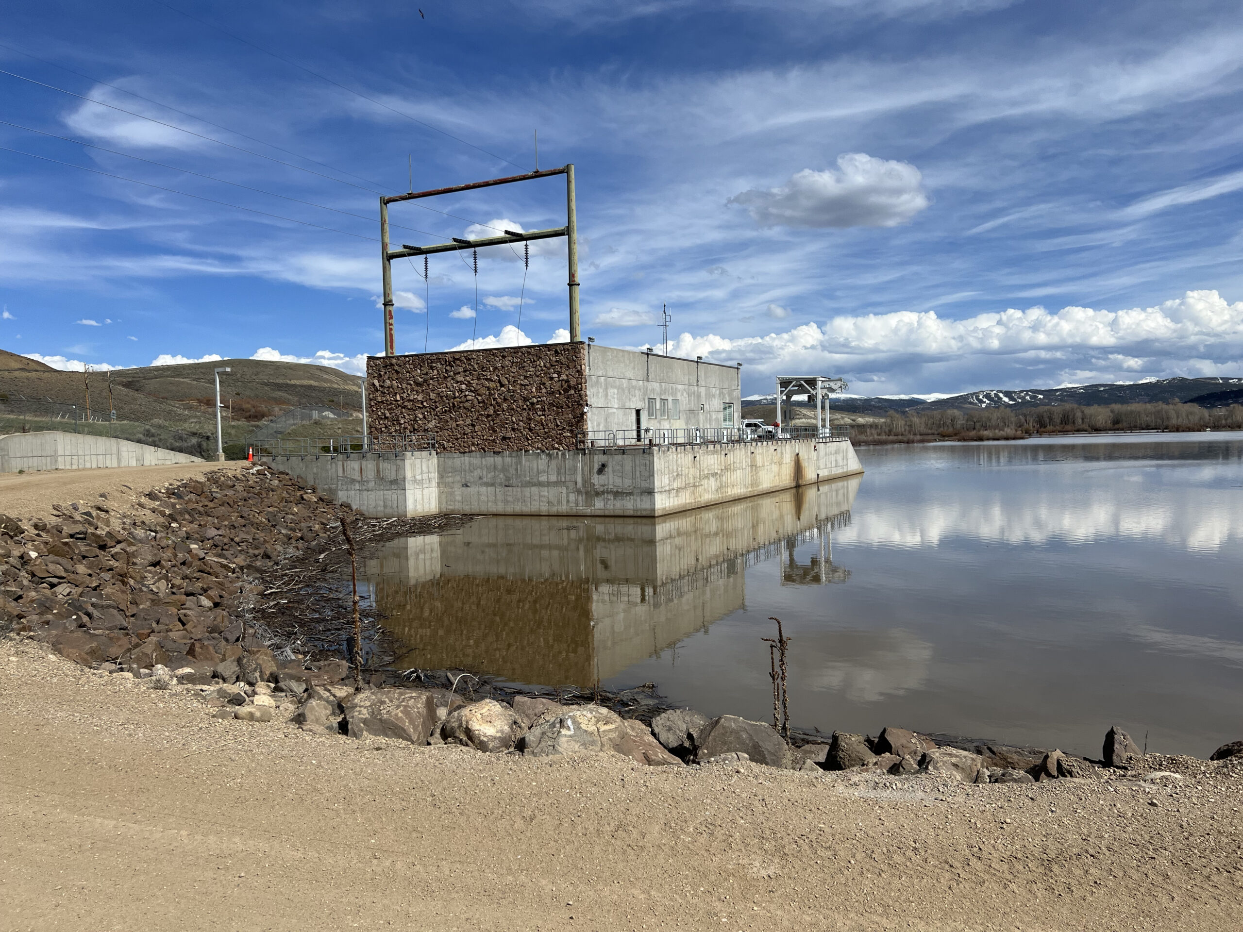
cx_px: 622
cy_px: 466
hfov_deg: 67.3
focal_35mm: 26
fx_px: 934
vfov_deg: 53.1
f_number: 1.5
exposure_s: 1/7463
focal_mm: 5.7
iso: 50
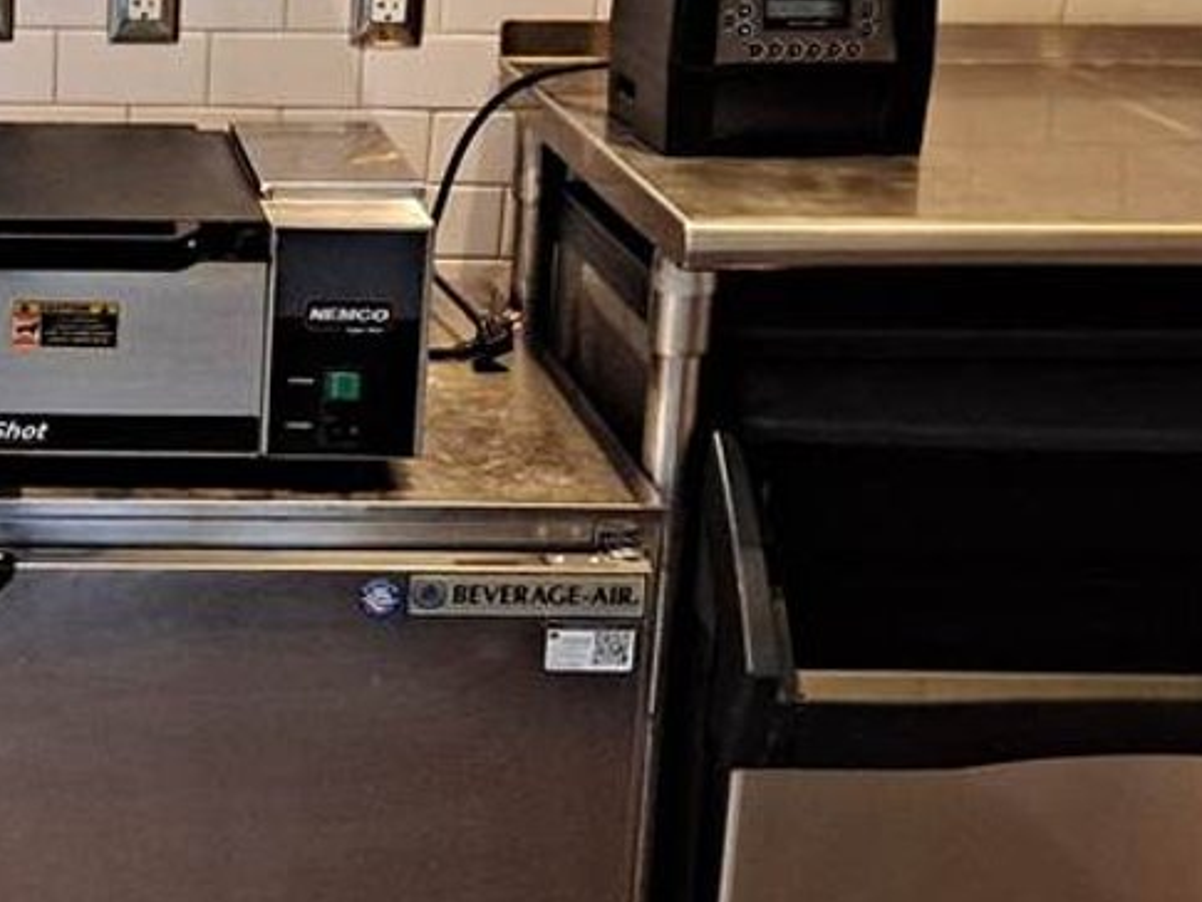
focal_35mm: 78
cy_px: 368
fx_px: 2709
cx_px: -38
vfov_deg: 18.9
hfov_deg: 23.8
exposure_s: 1/25
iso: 400
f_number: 2
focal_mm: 4.6
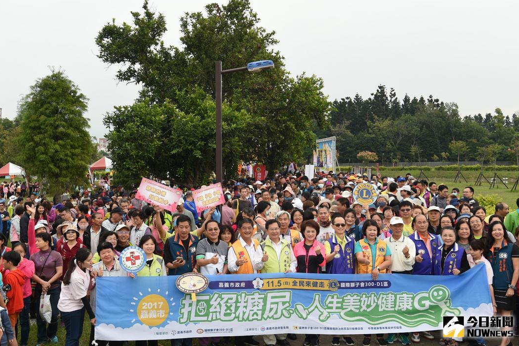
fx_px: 649
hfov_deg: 43.6
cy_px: 172
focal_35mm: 45
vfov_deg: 29.9
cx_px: 259
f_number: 7.1
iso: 400
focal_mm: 44
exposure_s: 1/200
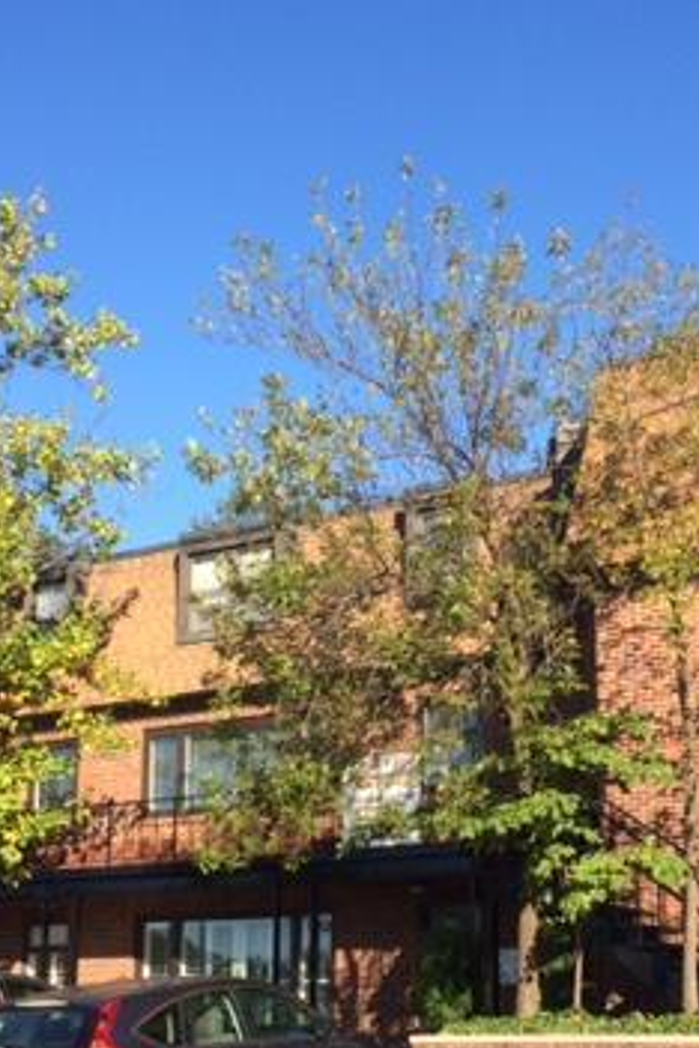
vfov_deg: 35.9
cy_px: 693
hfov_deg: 24.6
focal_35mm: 55
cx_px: 403
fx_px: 1602
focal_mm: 4.15
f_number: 2.2
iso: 32
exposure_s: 1/933
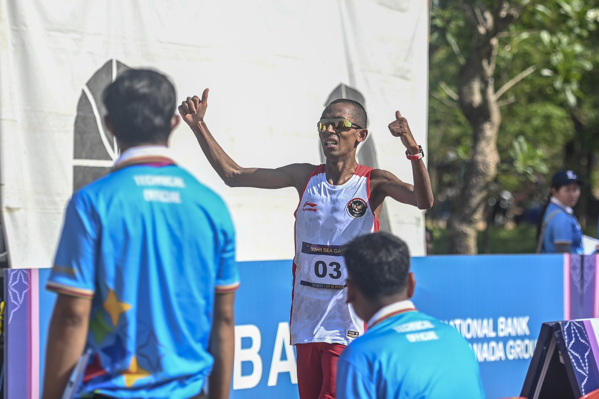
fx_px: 1847
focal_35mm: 111
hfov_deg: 18.4
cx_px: 299
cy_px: 200
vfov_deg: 12.3
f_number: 2.8
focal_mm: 110
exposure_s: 1/1250
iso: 100
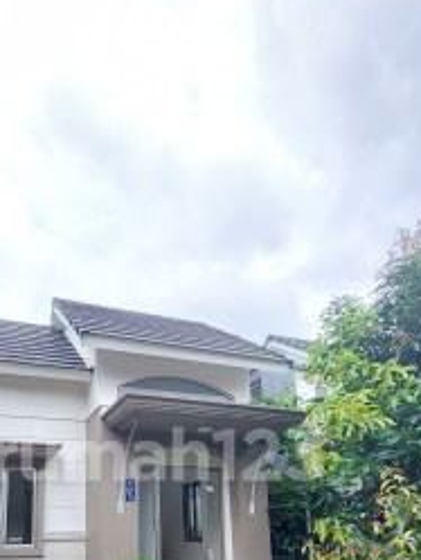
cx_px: 118
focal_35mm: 24
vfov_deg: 64.7
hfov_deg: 54.8
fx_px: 389
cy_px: 454
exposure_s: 1/198
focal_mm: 1.74
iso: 50
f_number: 2.2
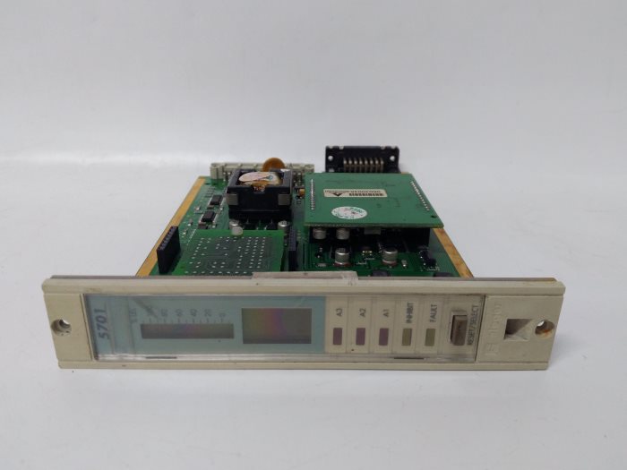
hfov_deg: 65.3
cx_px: 314
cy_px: 235
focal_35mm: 27
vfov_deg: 51.4
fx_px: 489
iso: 177
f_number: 2
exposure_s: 1/33
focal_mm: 3.79
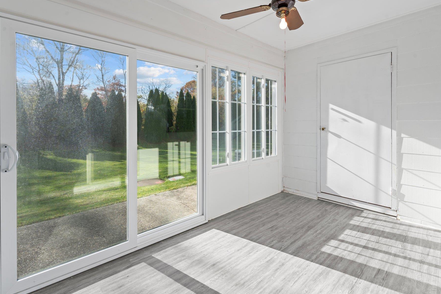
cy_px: 135
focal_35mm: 16
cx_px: 227
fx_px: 196
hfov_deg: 96.7
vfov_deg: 73.6
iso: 200
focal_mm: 14
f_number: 10
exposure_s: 1/25
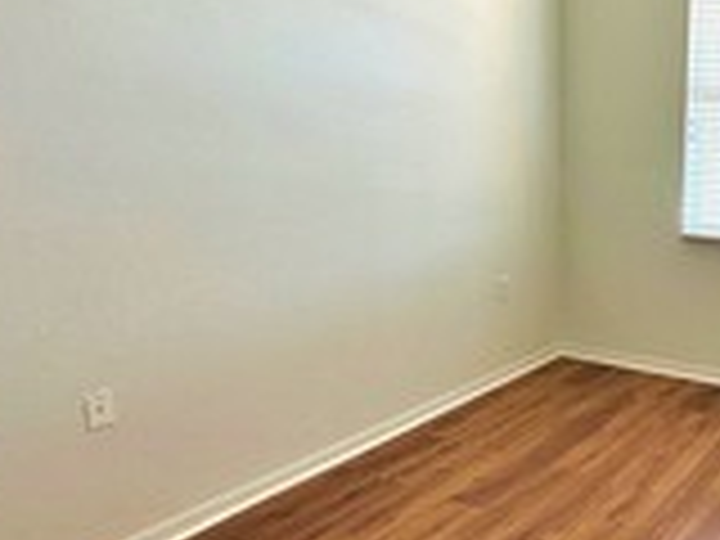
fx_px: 728
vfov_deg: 40.7
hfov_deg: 45.9
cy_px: 261
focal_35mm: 35
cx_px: 688
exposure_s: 1/120
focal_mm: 2.22
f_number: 2.2
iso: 100
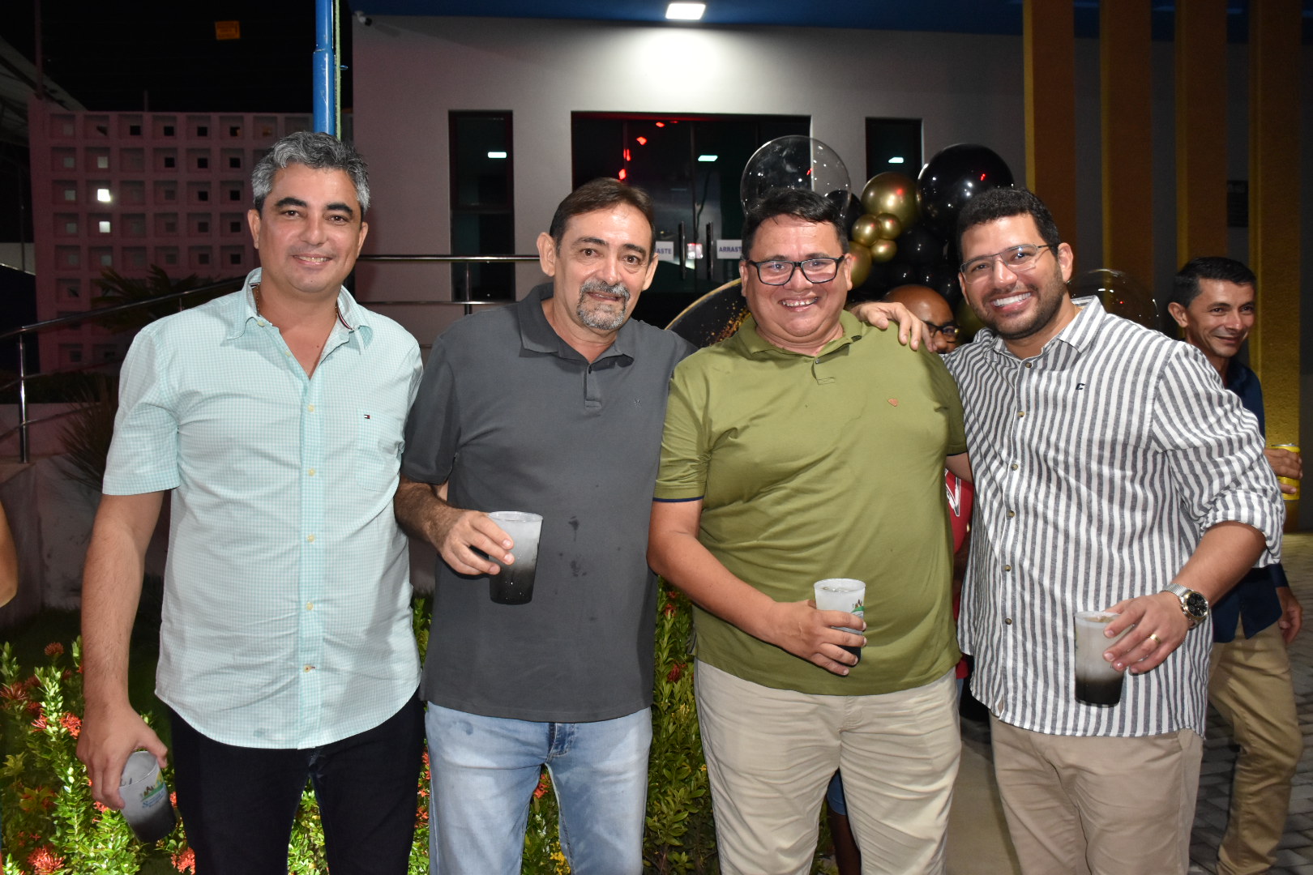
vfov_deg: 43.6
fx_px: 1094
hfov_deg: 61.9
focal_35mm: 30
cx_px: 656
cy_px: 438
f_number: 3.5
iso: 1250
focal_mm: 20
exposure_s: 1/100
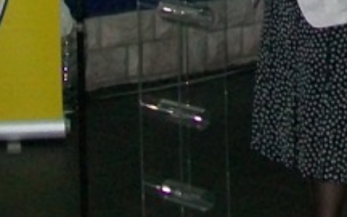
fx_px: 1712
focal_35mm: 181
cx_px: 403
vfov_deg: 6.9
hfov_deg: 11.4
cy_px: -275
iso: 160
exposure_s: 1/60
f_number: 2.7
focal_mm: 6
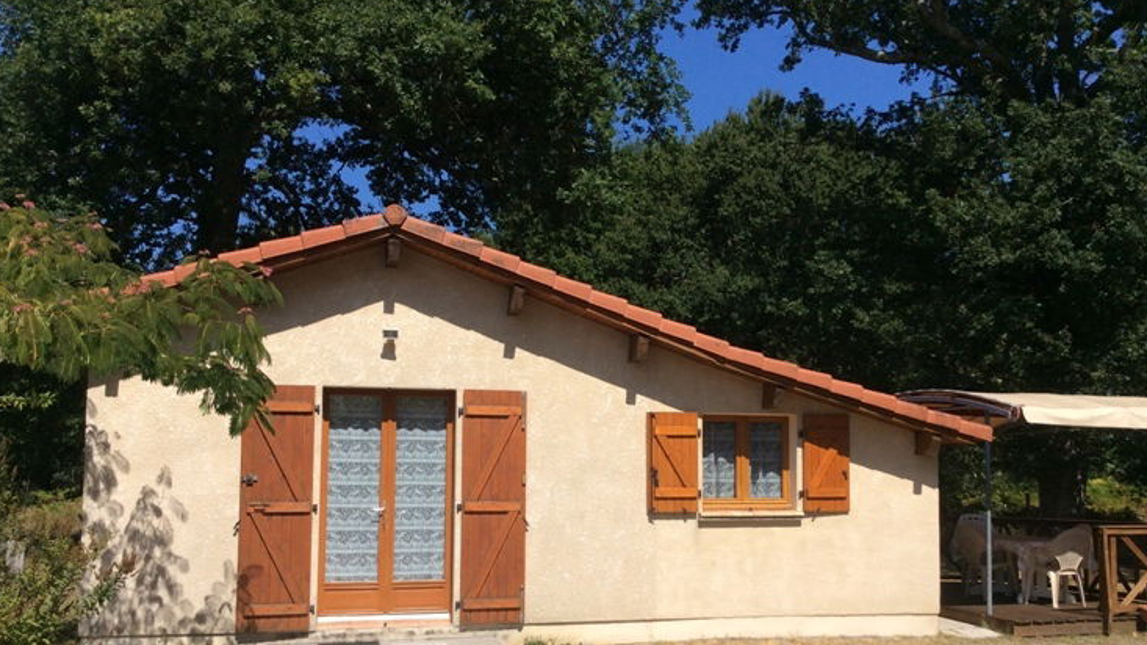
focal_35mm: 38
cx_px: 596
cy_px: 412
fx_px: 1156
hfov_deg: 52.8
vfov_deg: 31.0
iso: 32
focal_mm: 3.3
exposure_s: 1/2045
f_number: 2.4
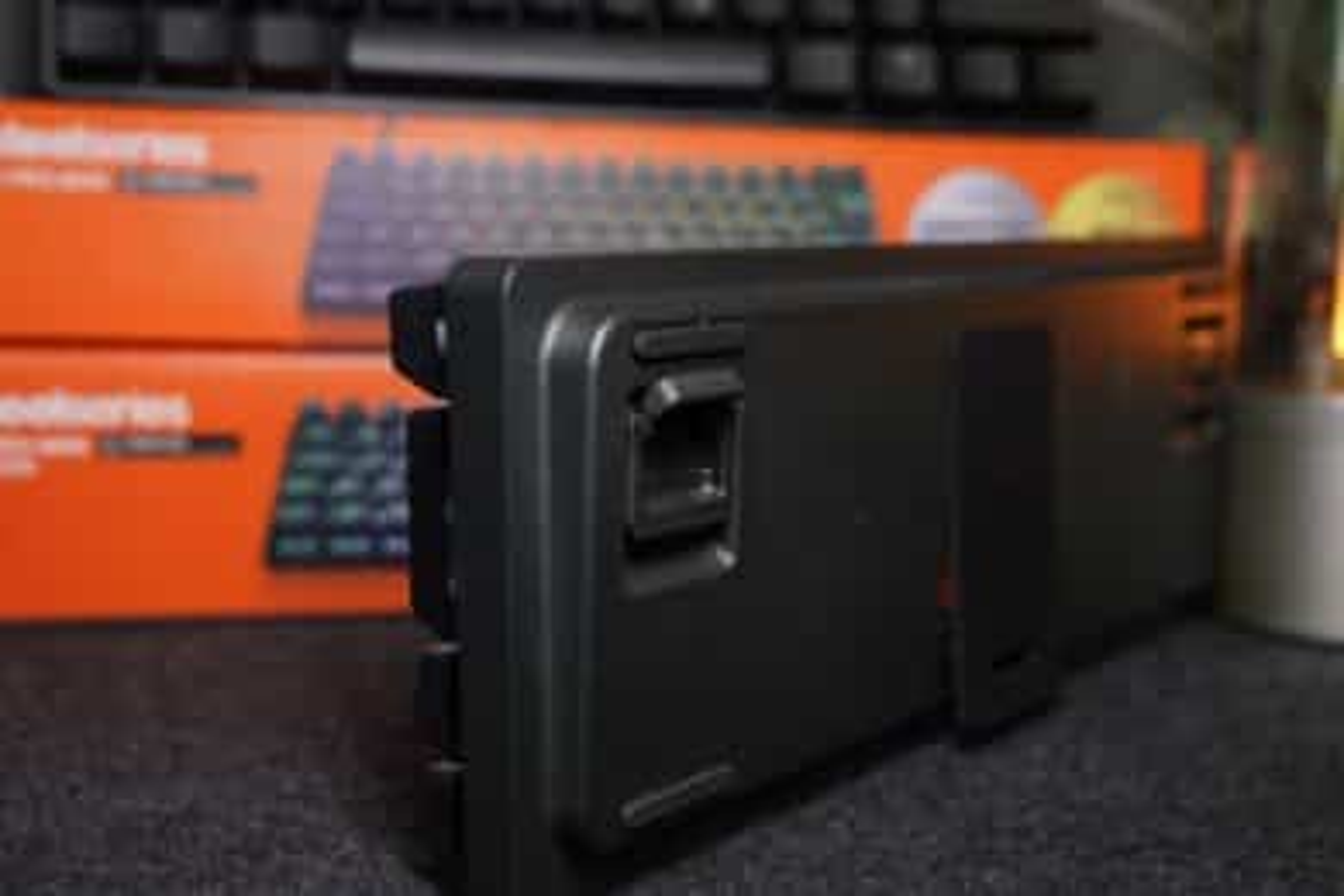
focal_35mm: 51
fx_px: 1904
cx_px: 672
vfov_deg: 26.5
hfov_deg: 38.9
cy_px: 448
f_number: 7.1
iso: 1250
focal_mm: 51
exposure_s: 1/60
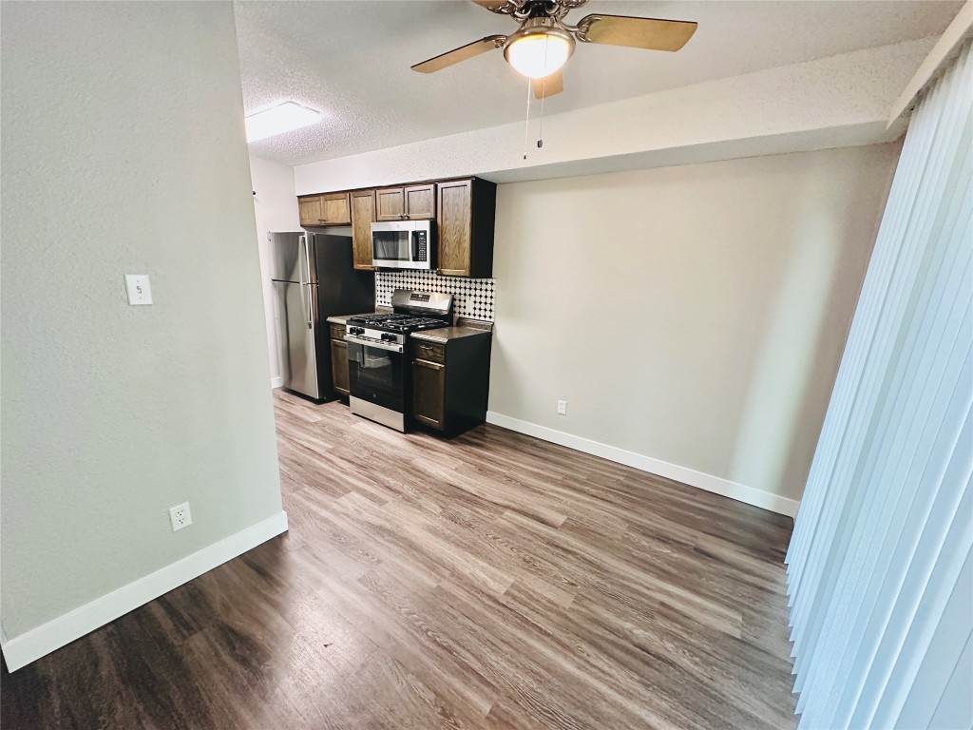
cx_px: 486
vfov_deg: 85.7
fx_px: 394
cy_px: 365
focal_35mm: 14
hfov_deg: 102.1
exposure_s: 1/60
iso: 500
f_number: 2.2
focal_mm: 2.22
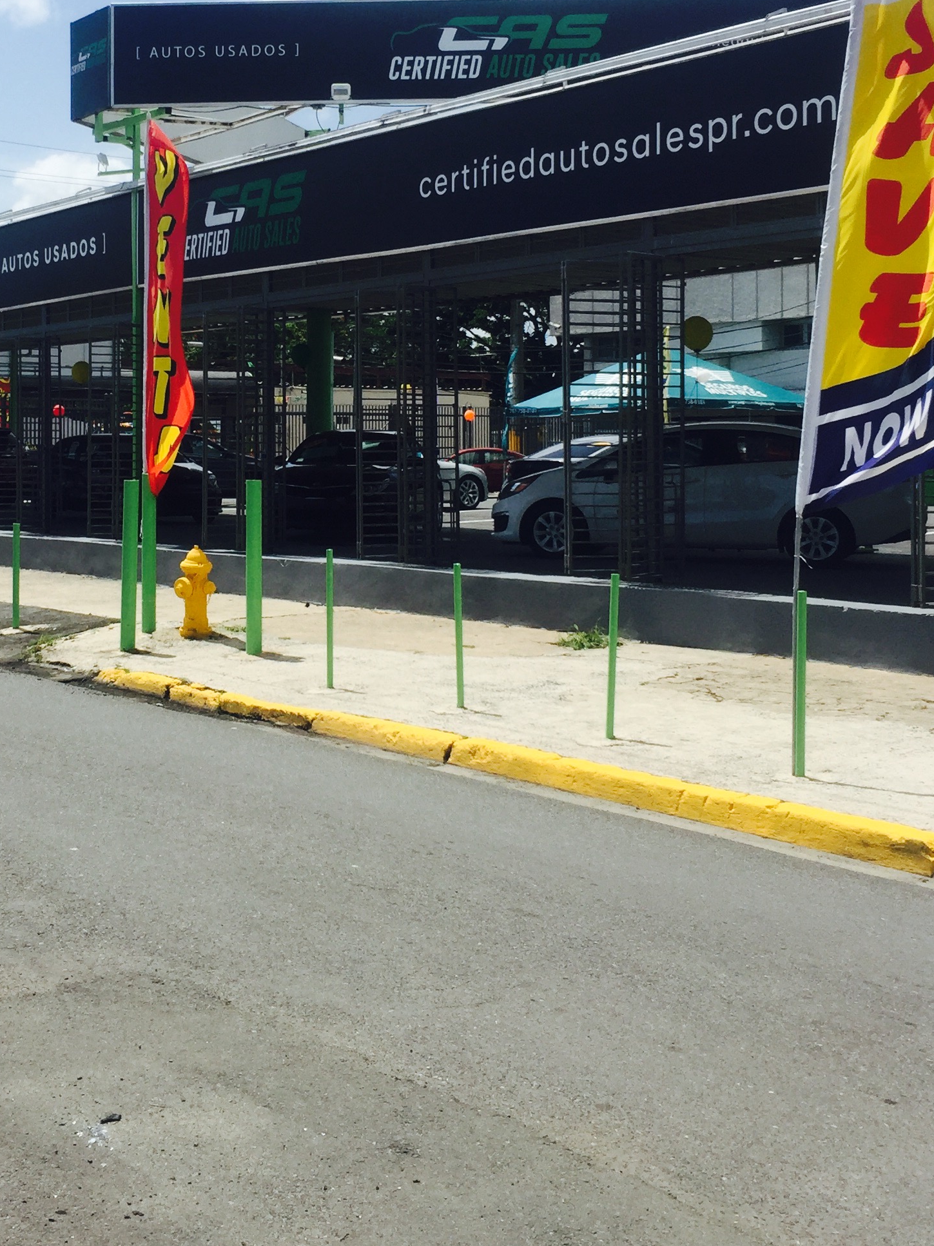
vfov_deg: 38.3
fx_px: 1763
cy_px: 372
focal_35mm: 49
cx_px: 234
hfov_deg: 29.2
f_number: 2.2
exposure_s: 1/2825
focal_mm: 4.15
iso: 32
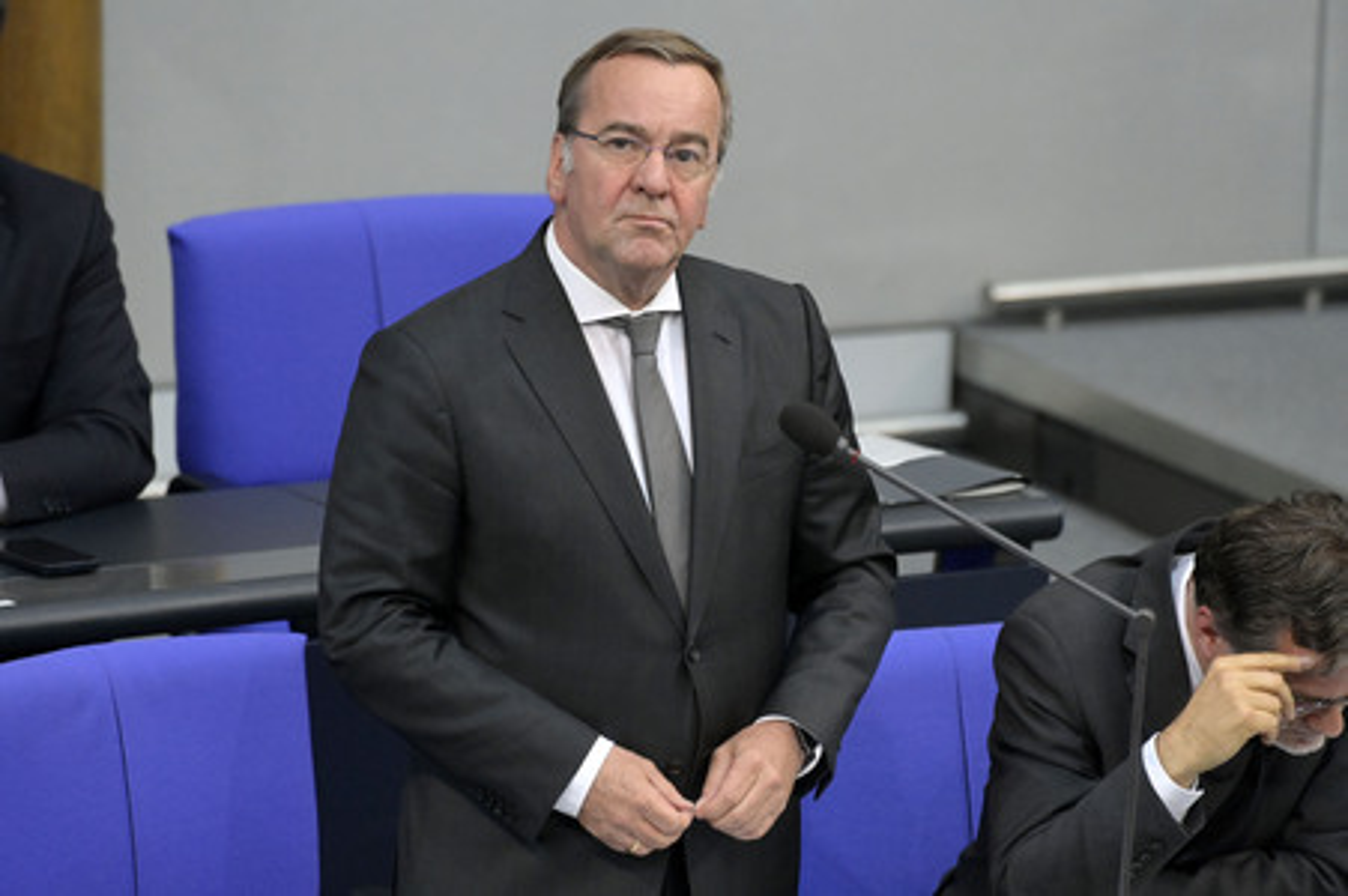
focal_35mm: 410
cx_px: 674
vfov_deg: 3.3
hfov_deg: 5.0
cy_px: 448
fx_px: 15341
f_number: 6.3
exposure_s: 1/400
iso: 10000
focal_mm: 410
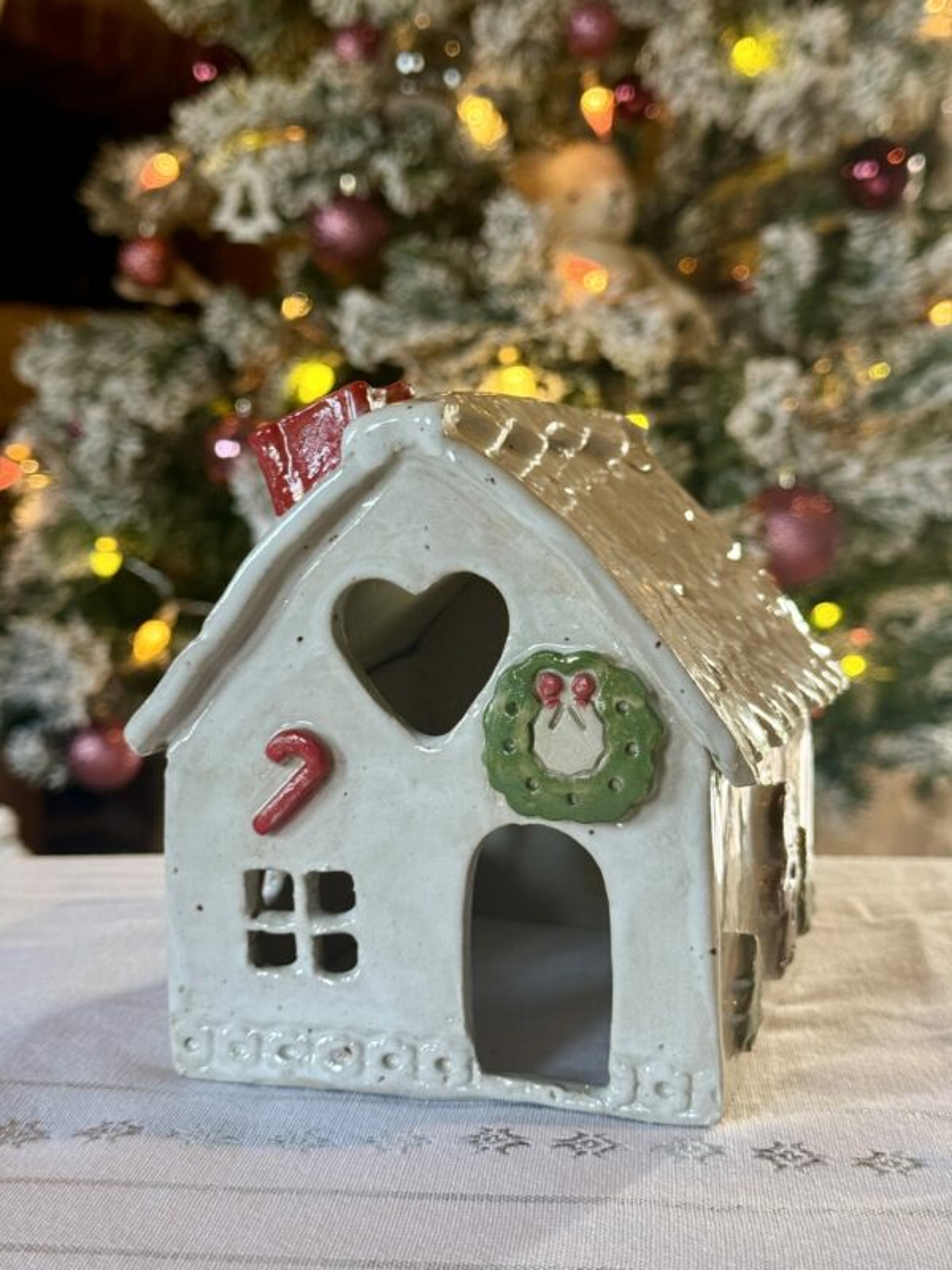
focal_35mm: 48
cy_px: 635
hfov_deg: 30.3
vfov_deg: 39.7
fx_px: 1760
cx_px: 476
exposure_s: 1/50
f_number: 1.78
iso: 200
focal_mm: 6.76
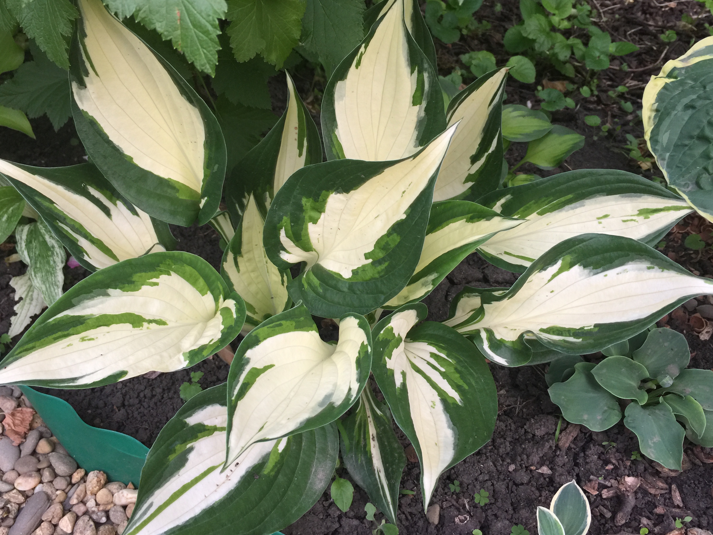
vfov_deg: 44.2
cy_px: 260
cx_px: 350
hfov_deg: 56.8
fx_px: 659
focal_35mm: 32
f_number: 2.2
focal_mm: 4.15
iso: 32
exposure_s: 1/33
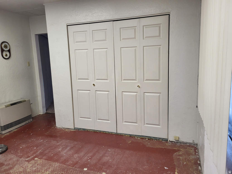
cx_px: 116
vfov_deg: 53.1
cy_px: 87
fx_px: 174
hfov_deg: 67.3
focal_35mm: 26
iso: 200
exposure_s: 1/120
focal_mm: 5.4
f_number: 1.8
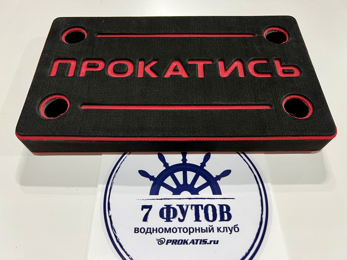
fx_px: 261
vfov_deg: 53.1
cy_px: 130
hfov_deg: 67.3
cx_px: 174
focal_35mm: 26
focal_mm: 5.7
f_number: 1.5
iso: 80
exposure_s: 1/50
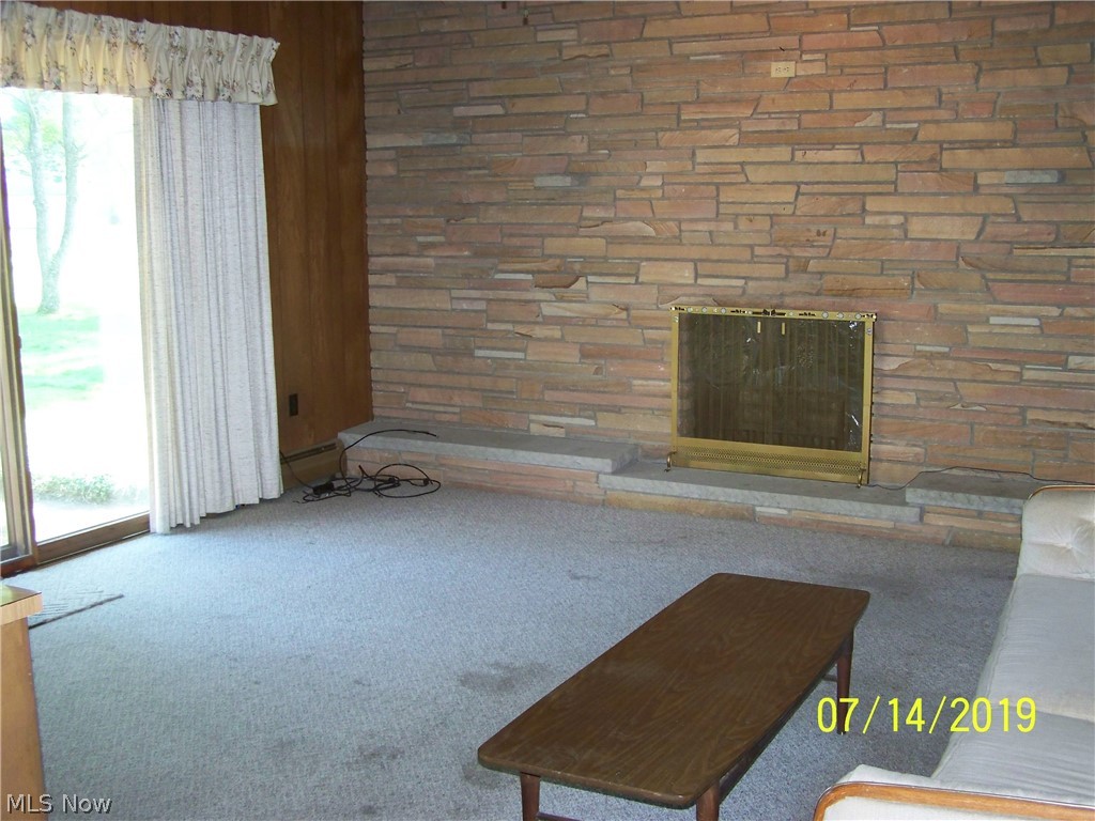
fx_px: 1202
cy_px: 410
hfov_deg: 49.0
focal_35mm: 38
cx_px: 548
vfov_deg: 37.7
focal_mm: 6.3
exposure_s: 1/30
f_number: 2.8
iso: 200
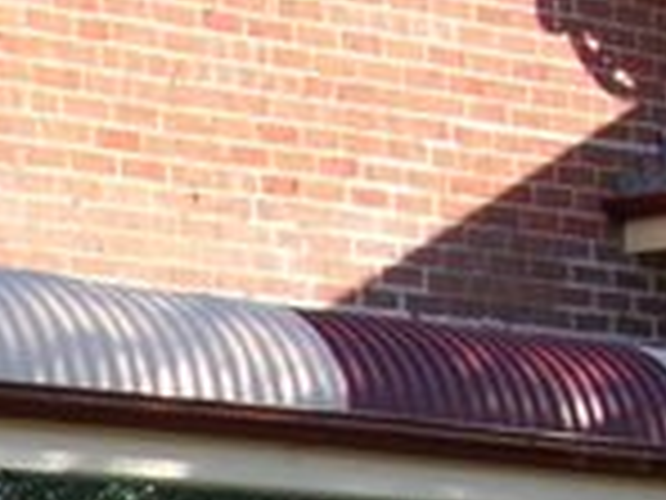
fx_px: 4541
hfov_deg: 7.7
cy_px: 883
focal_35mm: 236
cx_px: -1030
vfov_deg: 6.2
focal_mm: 8.9
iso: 50
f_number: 4.5
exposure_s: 1/137
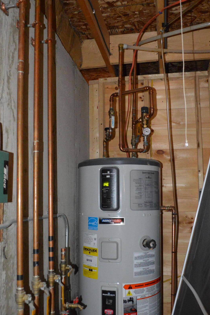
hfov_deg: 38.9
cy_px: 168
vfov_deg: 55.8
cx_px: 102
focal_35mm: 34
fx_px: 297
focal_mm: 18
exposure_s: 1/60
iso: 3200
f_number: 3.5
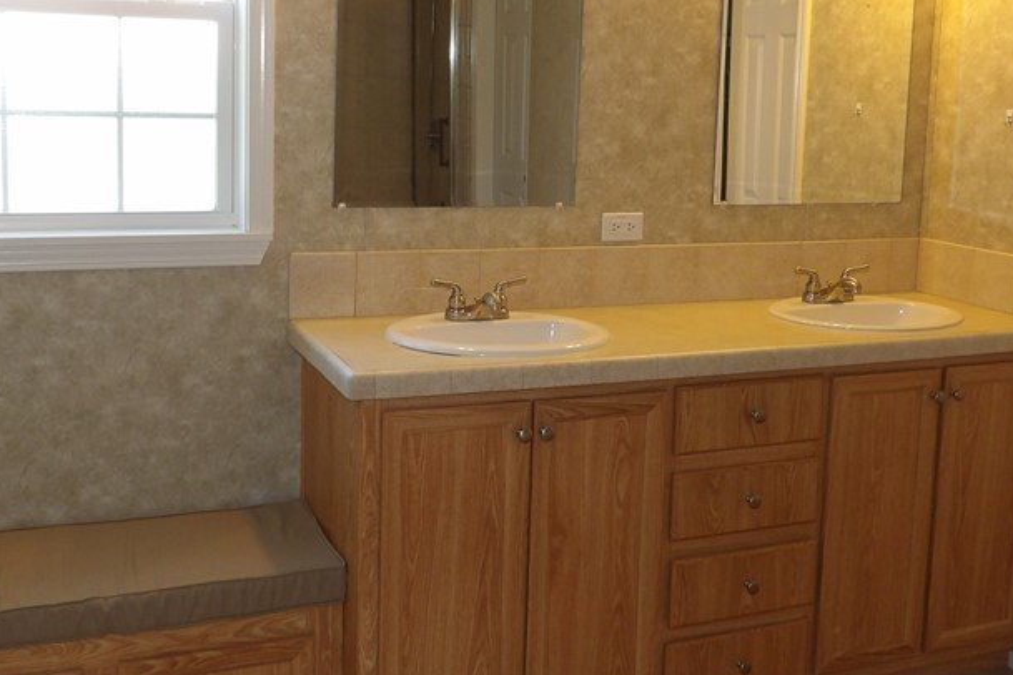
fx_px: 1182
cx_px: 499
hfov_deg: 46.4
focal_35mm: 42
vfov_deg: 31.7
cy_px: 239
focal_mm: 4.3
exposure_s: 1/33
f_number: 3.2
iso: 151
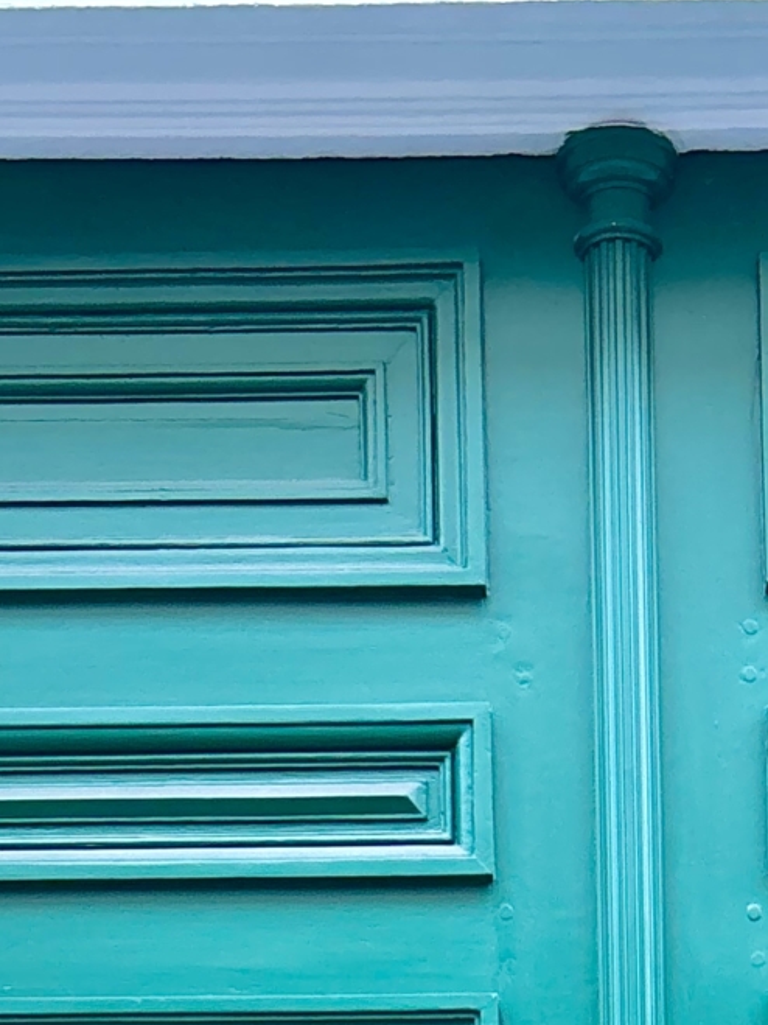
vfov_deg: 16.2
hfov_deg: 14.6
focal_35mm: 101
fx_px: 2989
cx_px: 572
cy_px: 1885
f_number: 1.6
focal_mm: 5.96
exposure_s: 1/82
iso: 125
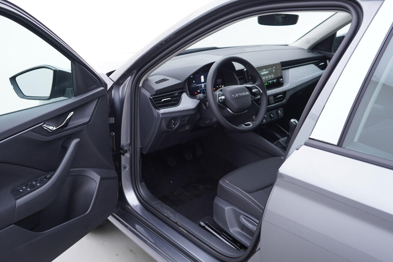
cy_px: 131
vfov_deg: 36.9
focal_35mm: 36
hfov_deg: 53.1
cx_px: 196
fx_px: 393
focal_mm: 24
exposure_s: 1/40
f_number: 2.8
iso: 125
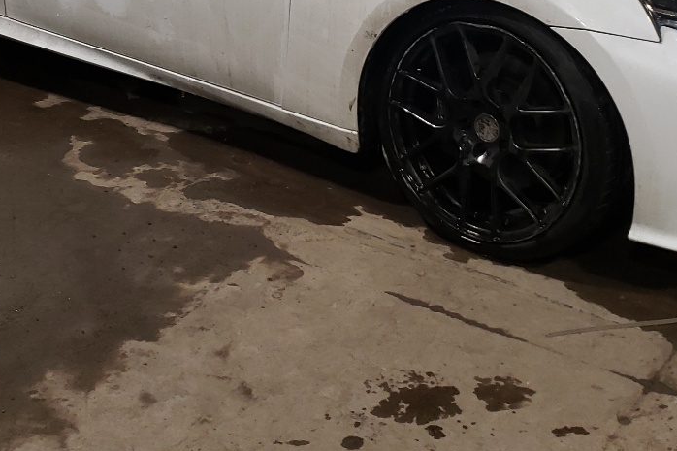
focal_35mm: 62
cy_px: -36
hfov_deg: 32.4
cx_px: 373
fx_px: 1166
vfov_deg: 20.9
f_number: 1.5
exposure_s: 1/60.2
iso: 74
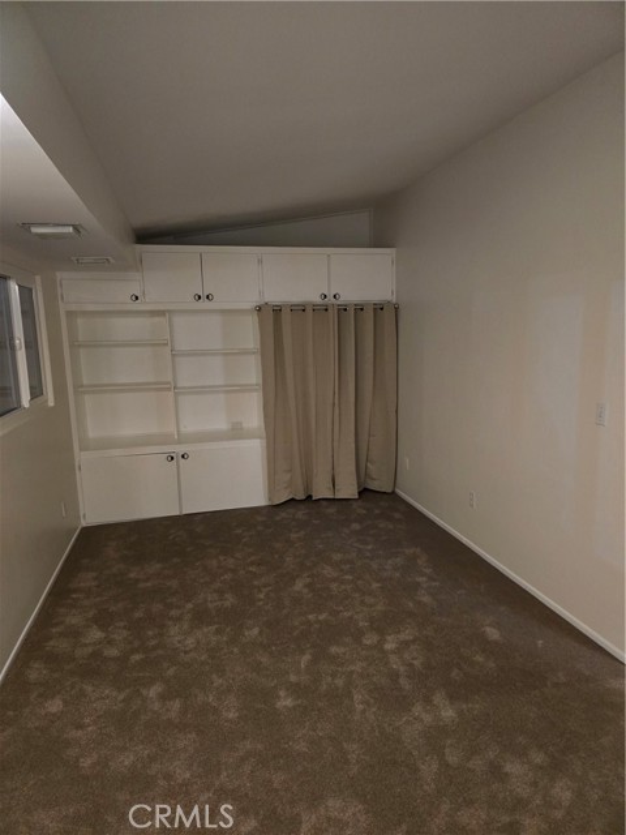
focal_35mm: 23
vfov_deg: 73.9
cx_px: 313
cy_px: 418
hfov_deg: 58.9
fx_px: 555
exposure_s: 1/48.1
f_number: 1.7
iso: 1250
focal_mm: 6.3
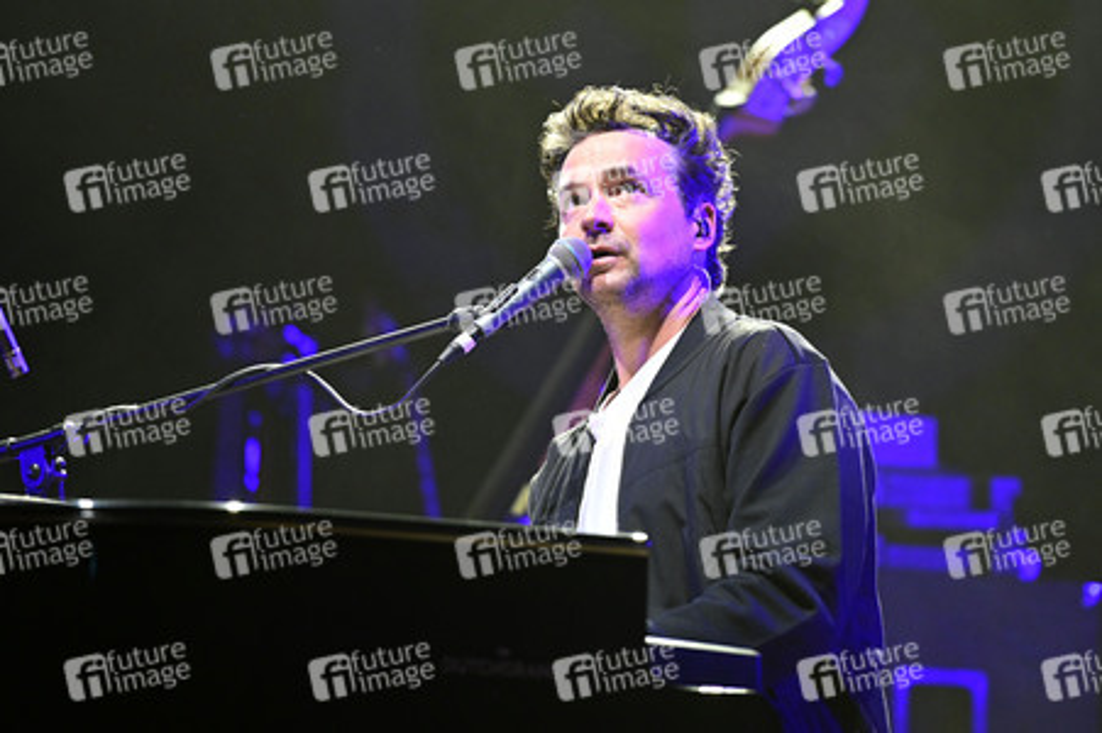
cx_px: 551
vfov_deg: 6.9
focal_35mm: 200
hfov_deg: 10.3
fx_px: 6118
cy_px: 366
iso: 4000
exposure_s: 1/500
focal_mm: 200
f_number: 3.2
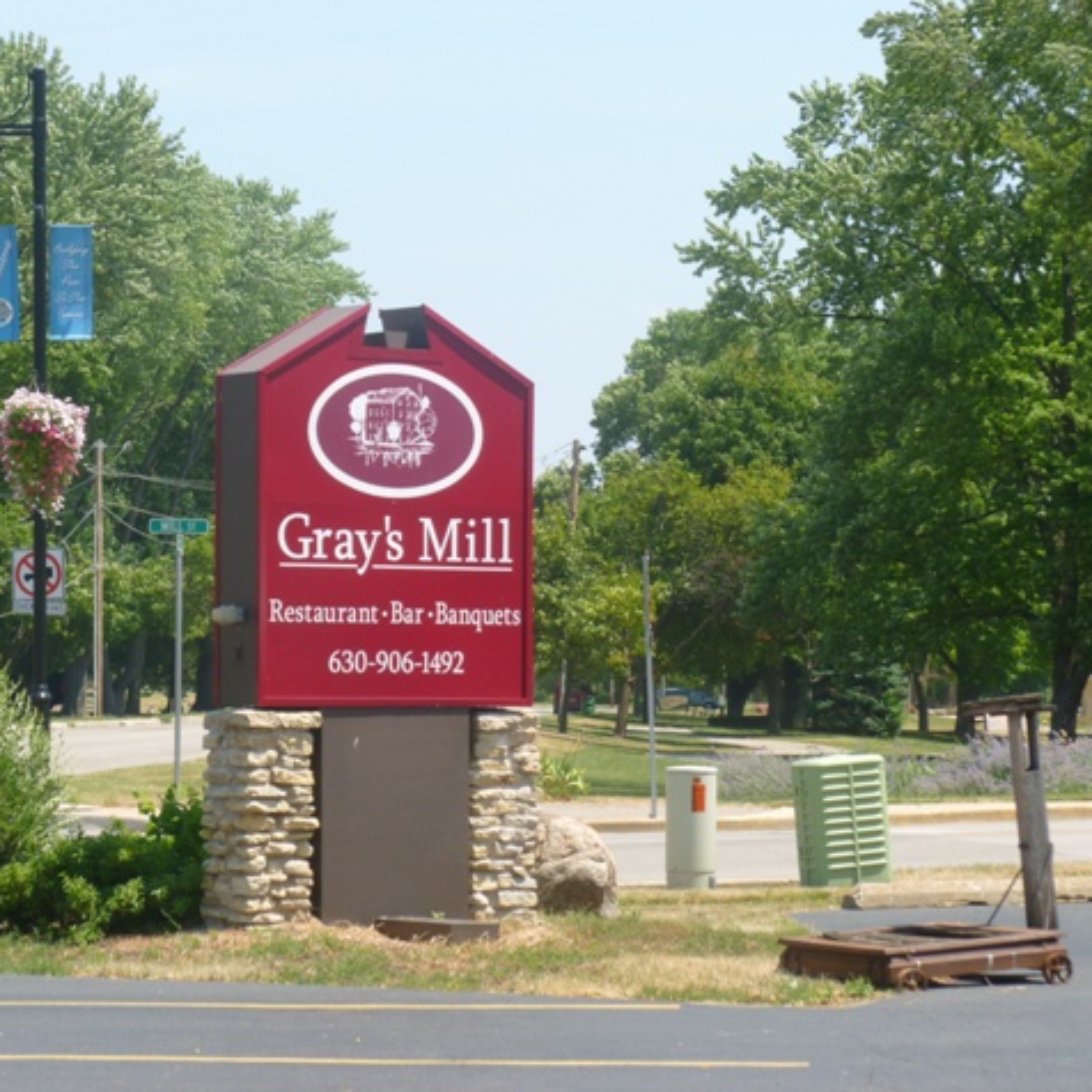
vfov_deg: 12.7
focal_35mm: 138
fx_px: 4925
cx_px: 516
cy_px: 546
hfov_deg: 12.7
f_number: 4.9
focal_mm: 20.7
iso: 100
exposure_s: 1/320
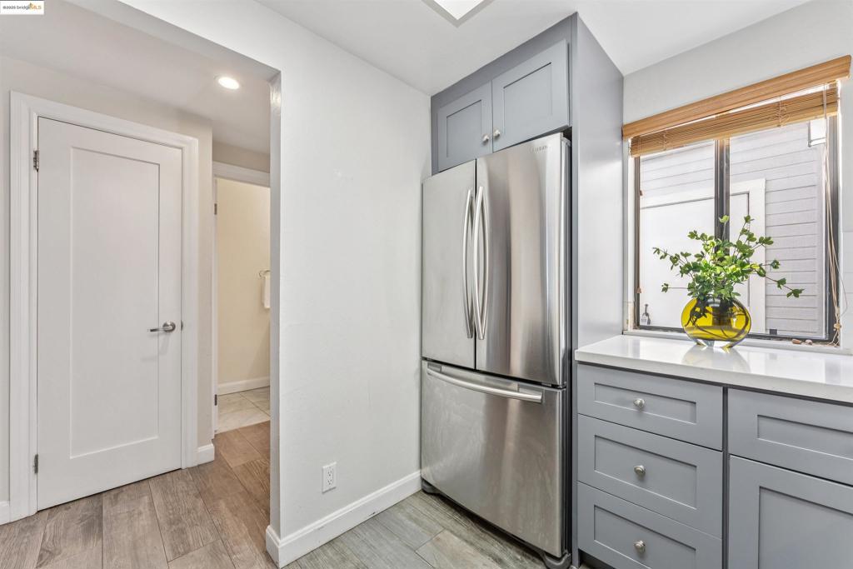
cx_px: 426
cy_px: 284
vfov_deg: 81.2
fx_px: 332
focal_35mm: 14
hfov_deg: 104.2
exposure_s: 1/10
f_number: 8
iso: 100
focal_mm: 14
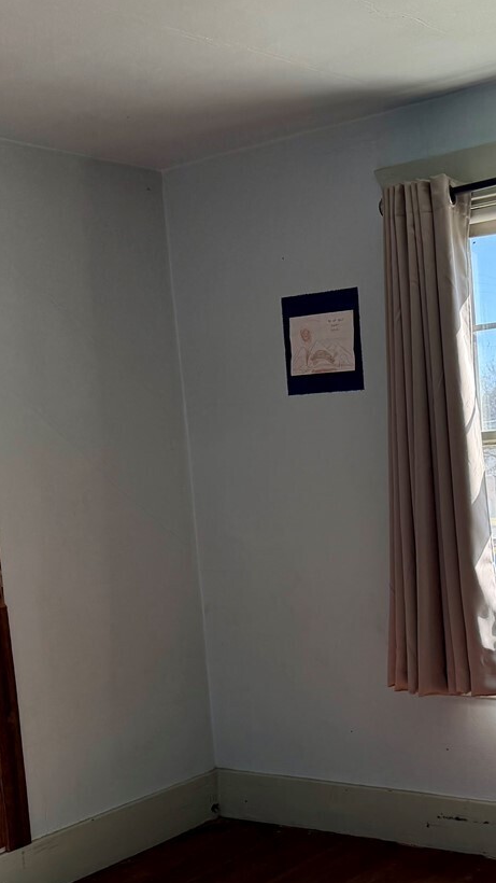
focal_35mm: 51
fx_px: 1193
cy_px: 571
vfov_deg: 40.2
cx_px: 411
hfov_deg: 23.1
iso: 80
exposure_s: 1/567
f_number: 1.78
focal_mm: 6.76
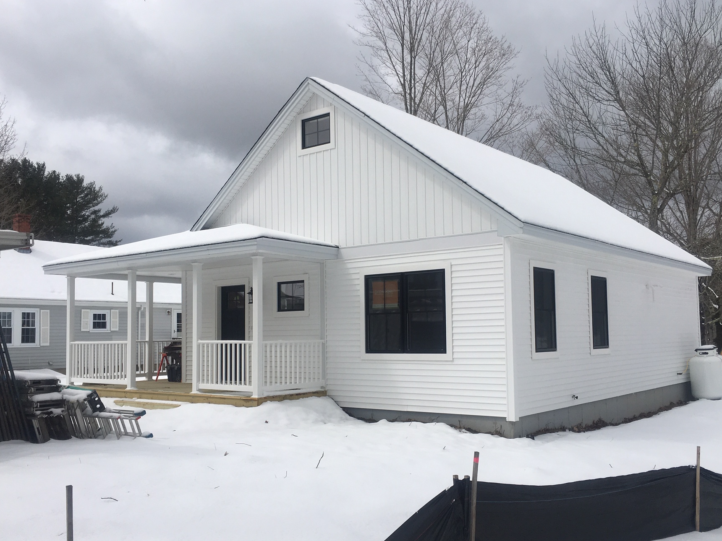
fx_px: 709
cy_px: 292
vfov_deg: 41.8
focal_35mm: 34
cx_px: 375
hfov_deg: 53.9
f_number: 2.2
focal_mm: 4.15
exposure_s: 1/4525
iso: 25
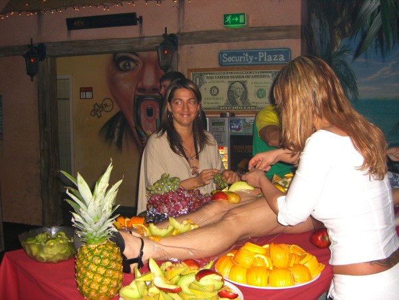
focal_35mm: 38
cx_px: 200
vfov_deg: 37.7
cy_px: 150
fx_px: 438
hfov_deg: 49.0
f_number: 2.8
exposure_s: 1/60
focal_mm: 7.9
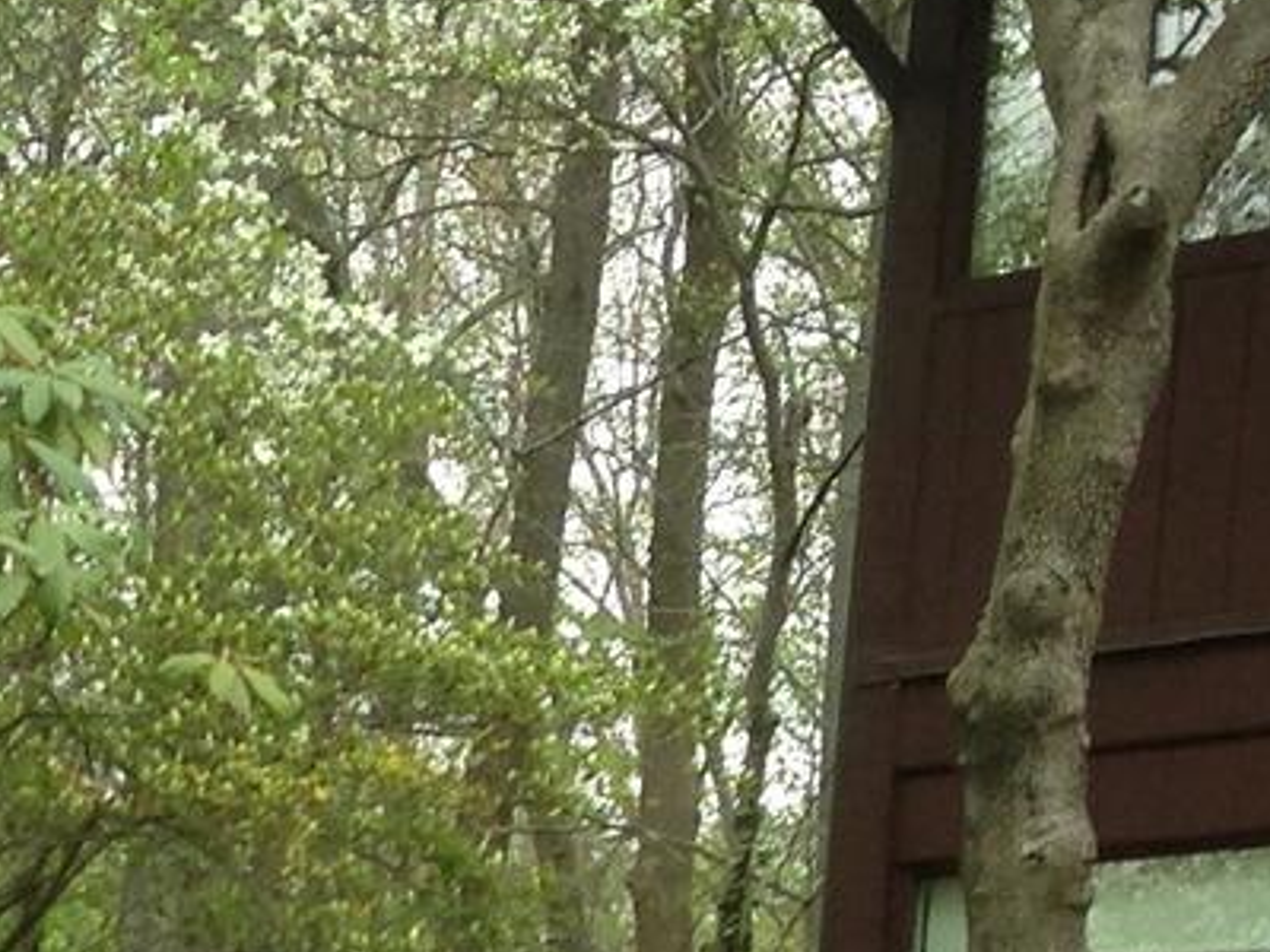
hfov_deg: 11.0
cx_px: -883
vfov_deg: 8.1
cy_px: 2237
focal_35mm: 169
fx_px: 6200
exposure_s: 1/270
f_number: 2.4
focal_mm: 4.13
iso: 50
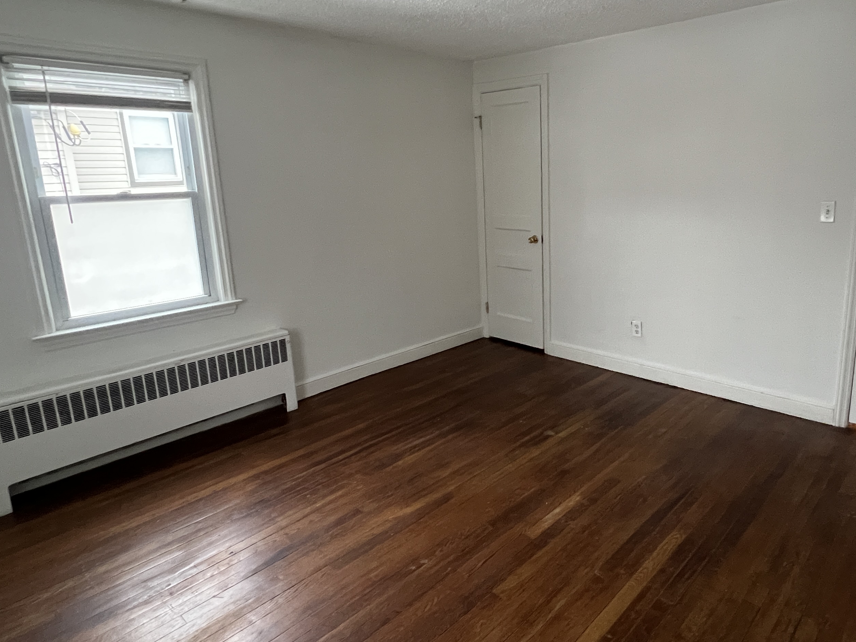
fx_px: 519
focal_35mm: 21
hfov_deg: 78.1
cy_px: 283
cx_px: 514
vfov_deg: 63.2
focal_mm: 1.57
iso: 500
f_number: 1.8
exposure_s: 1/60
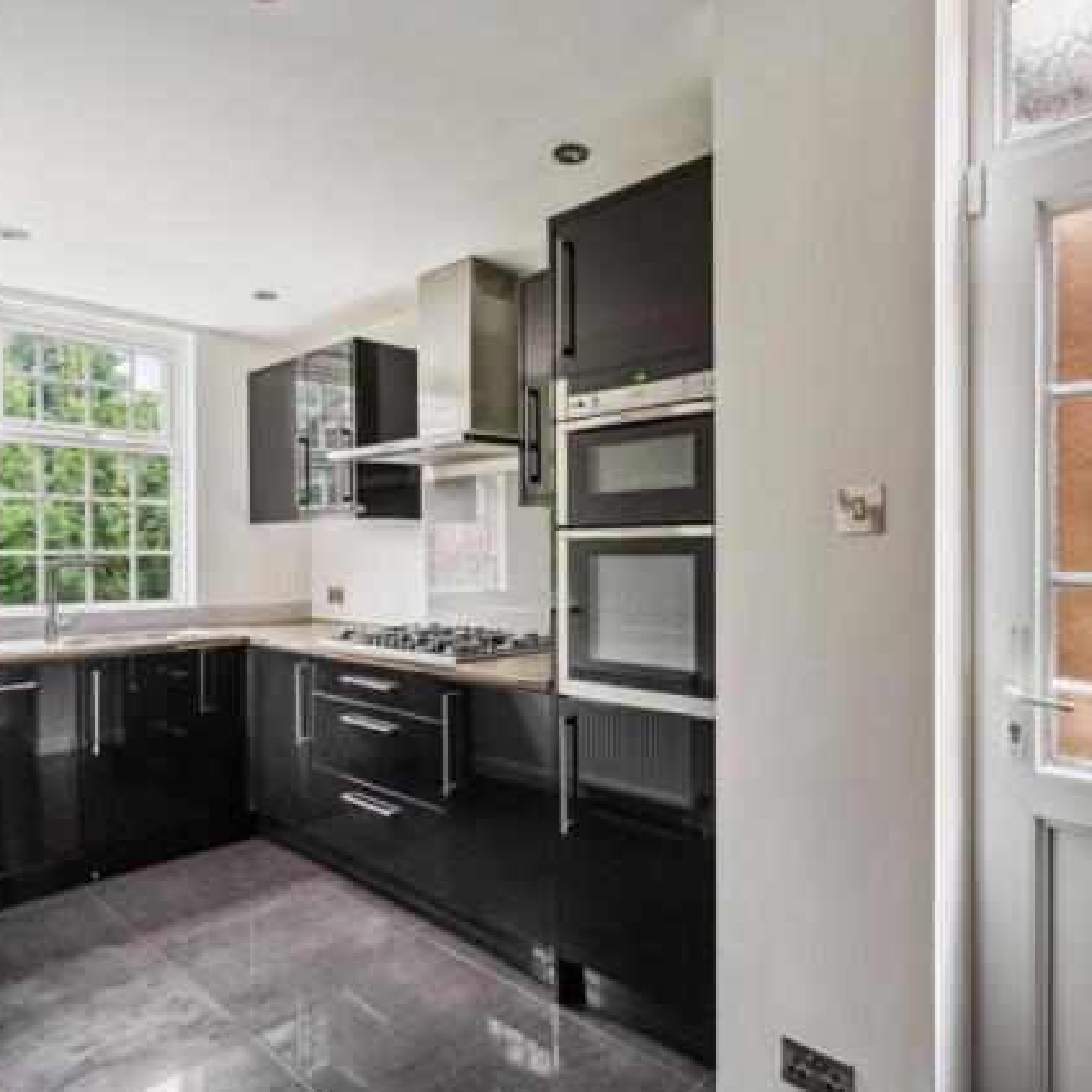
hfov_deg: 71.6
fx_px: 749
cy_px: 558
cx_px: 640
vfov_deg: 72.1
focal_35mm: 21
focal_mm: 16
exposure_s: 1/4
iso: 640
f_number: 4
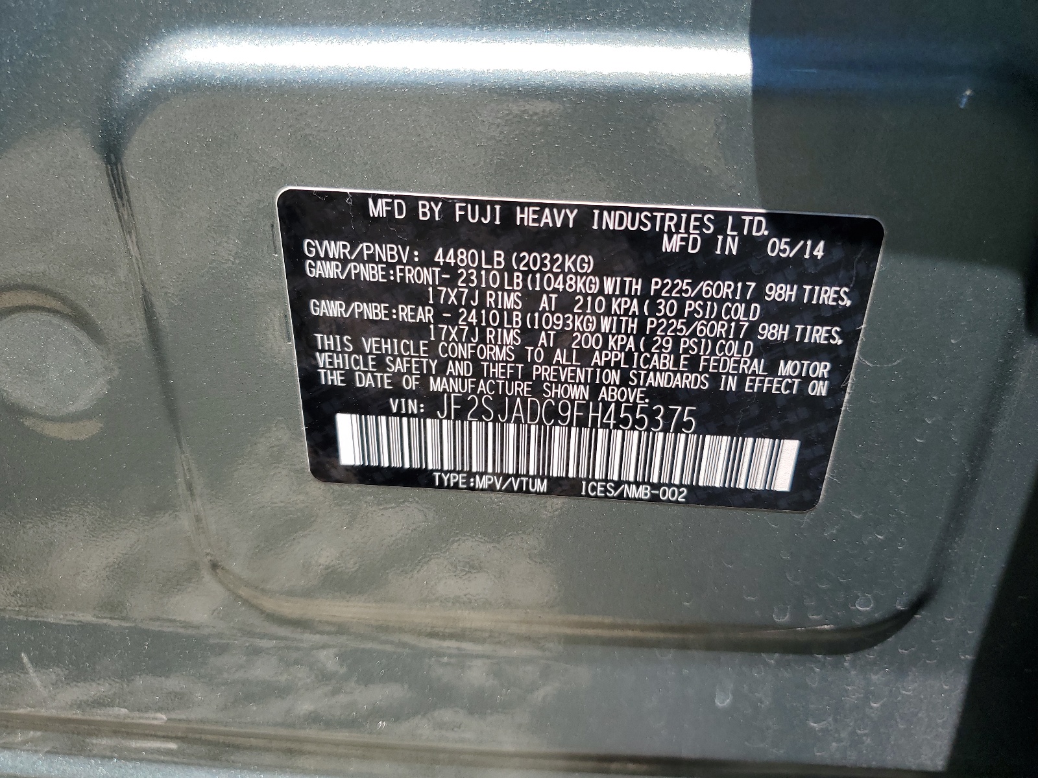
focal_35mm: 26
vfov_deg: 53.1
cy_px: 389
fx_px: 780
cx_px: 519
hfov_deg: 67.3
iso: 50
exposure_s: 1/1111
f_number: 1.5
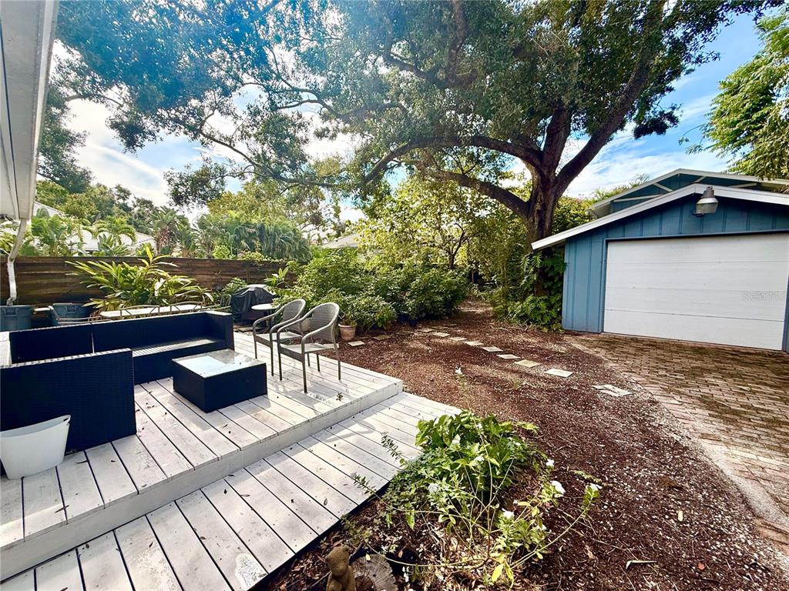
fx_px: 319
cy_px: 296
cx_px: 394
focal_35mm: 14
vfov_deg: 85.7
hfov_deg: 102.1
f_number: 2.2
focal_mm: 2.22
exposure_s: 1/664
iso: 64
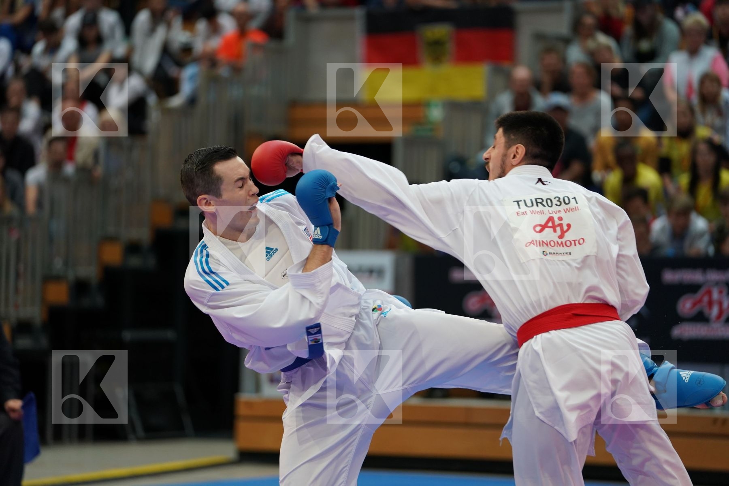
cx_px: 364
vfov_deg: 8.5
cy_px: 243
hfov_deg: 12.7
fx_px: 3280
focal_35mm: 162
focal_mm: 162
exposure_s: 1/1000
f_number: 2.8
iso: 1600
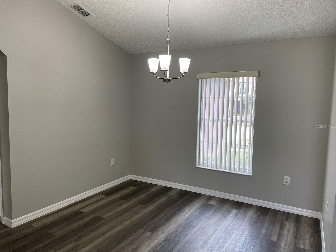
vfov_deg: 53.1
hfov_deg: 67.3
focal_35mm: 26
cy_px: 126
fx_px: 252
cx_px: 168
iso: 100
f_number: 1.6
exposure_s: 1/120
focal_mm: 4.2
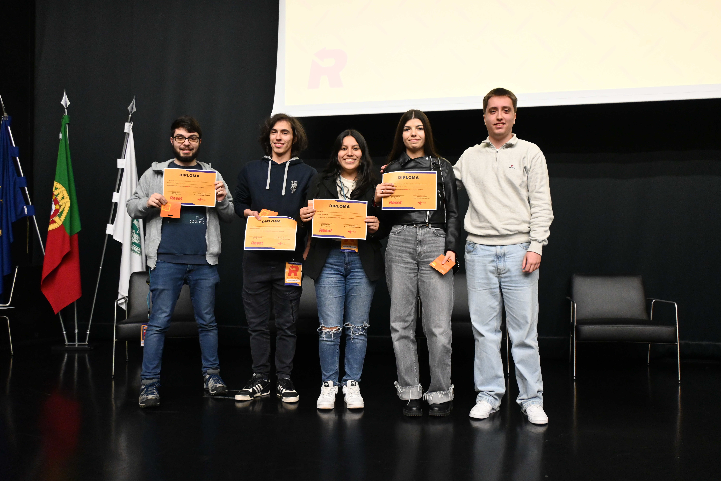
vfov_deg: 42.6
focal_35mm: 31
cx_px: 360
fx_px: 616
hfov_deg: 60.7
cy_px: 240
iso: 3200
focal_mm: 20.5
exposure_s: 1/80
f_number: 3.8
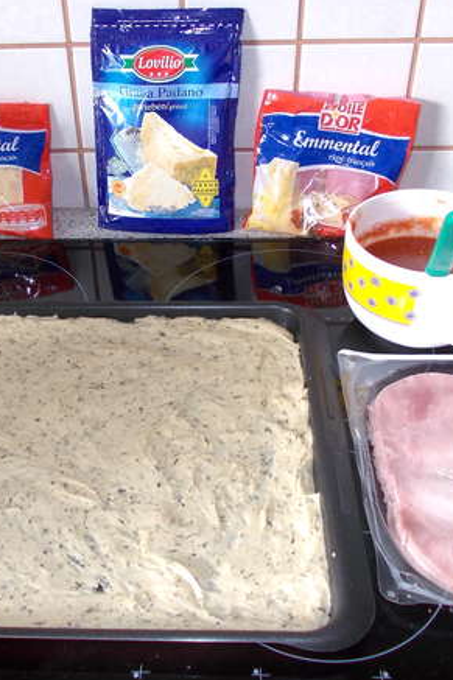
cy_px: 331
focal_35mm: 40
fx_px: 756
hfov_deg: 33.2
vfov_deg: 48.5
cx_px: 170
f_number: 2.7
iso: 100
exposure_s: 1/25
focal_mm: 4
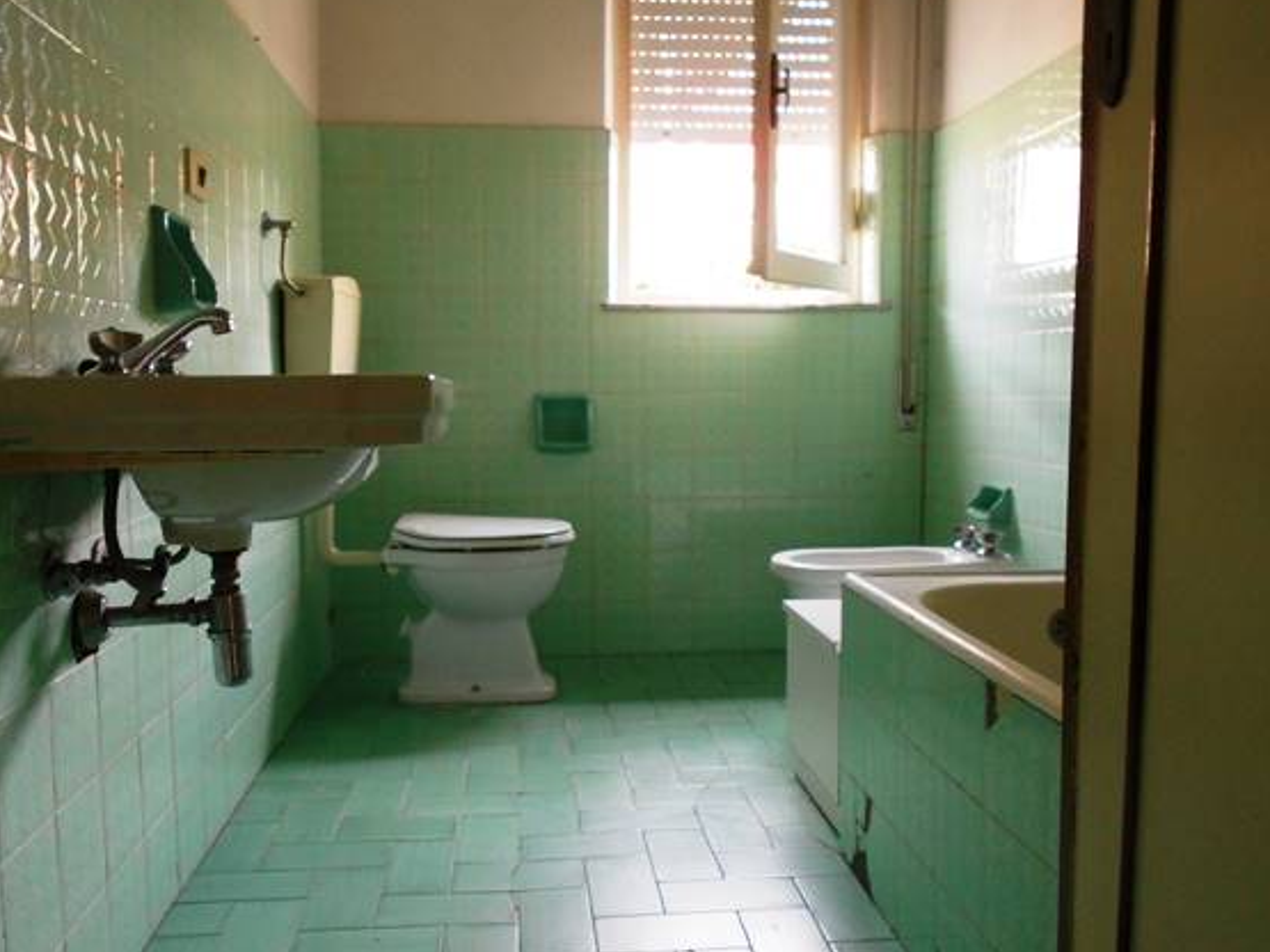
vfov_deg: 46.8
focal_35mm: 30
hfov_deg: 59.9
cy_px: 481
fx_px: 1100
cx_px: 581
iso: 250
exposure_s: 1/30
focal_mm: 4.6
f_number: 3.2
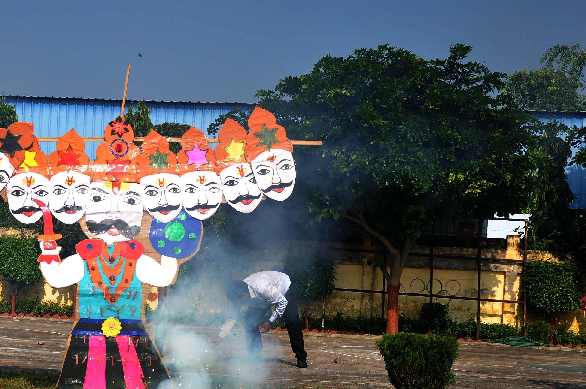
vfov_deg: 19.0
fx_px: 1154
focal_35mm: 71
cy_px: 311
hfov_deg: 27.9
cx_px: 124
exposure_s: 1/800
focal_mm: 28
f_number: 6.3
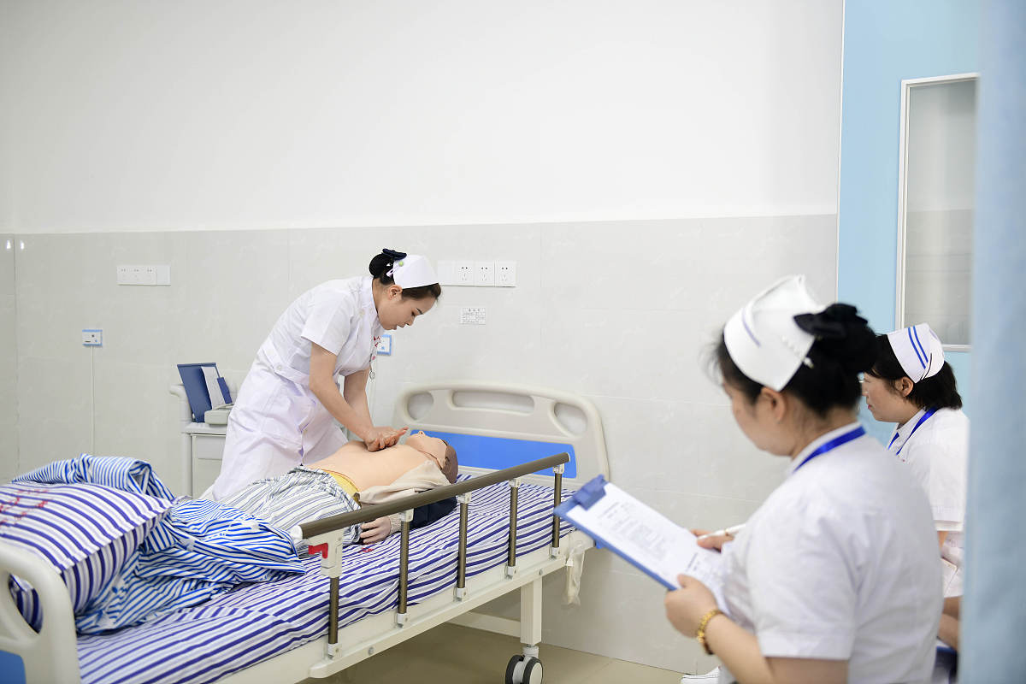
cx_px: 513
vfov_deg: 35.1
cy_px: 342
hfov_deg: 50.7
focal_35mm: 38
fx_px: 1083
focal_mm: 38
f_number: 2.8
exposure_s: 1/125
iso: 320
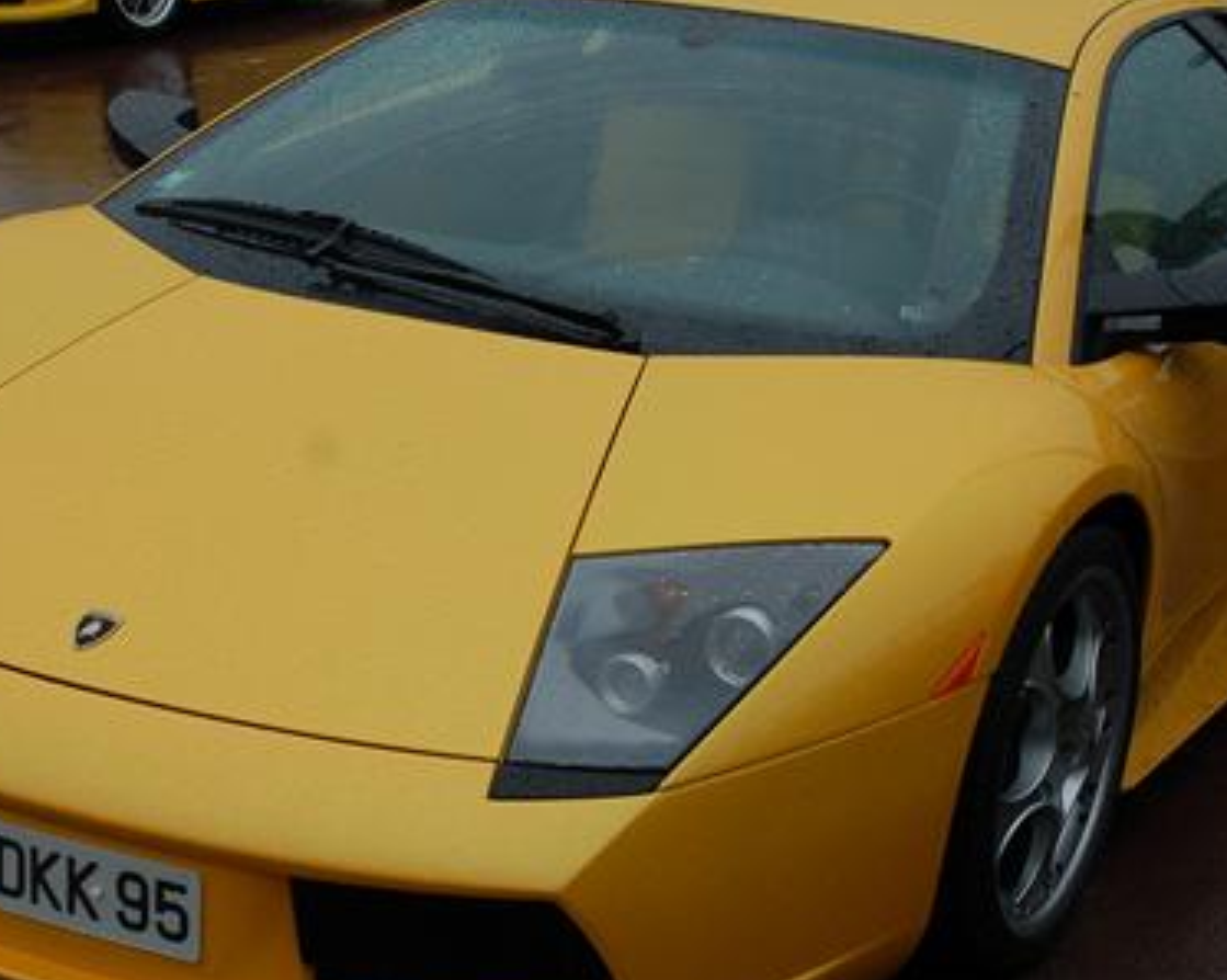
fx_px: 2864
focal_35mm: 79
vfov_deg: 19.4
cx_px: 558
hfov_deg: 24.2
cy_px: 595
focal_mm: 29
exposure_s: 1/125
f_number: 5.6
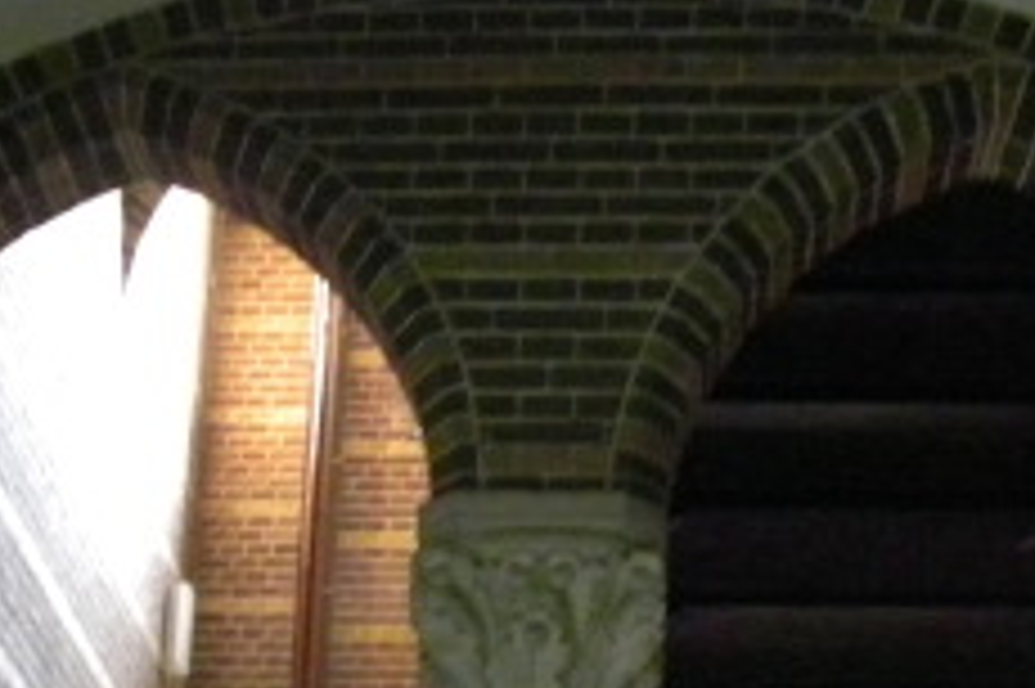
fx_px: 2413
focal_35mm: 84
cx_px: 504
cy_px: 1066
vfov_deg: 14.9
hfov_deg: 24.2
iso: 800
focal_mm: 5.2
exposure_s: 1/6.9
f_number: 2.8
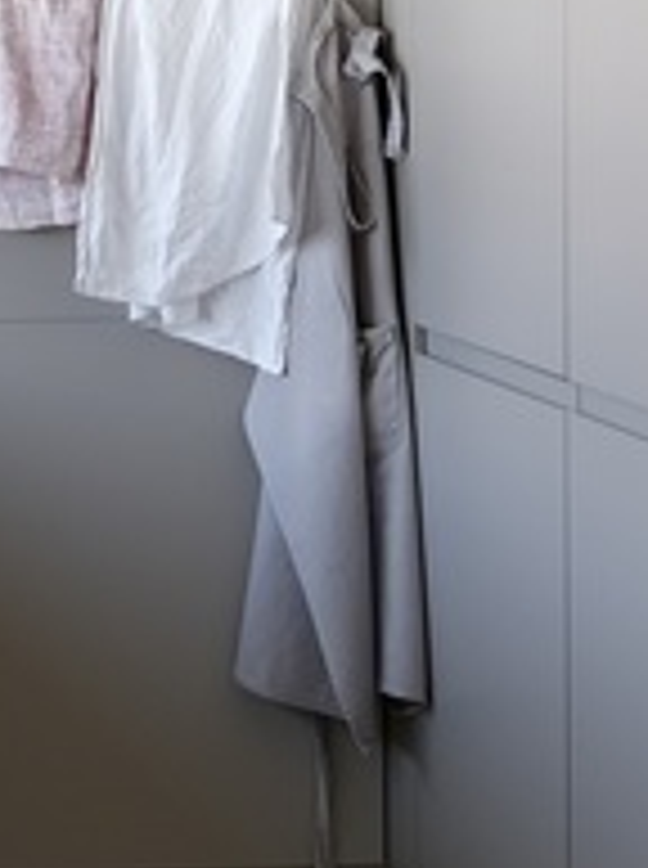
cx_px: 243
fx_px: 4483
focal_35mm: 179
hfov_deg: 8.3
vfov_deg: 11.1
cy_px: 268
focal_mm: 23
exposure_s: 1/125
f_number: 2.5
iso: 200
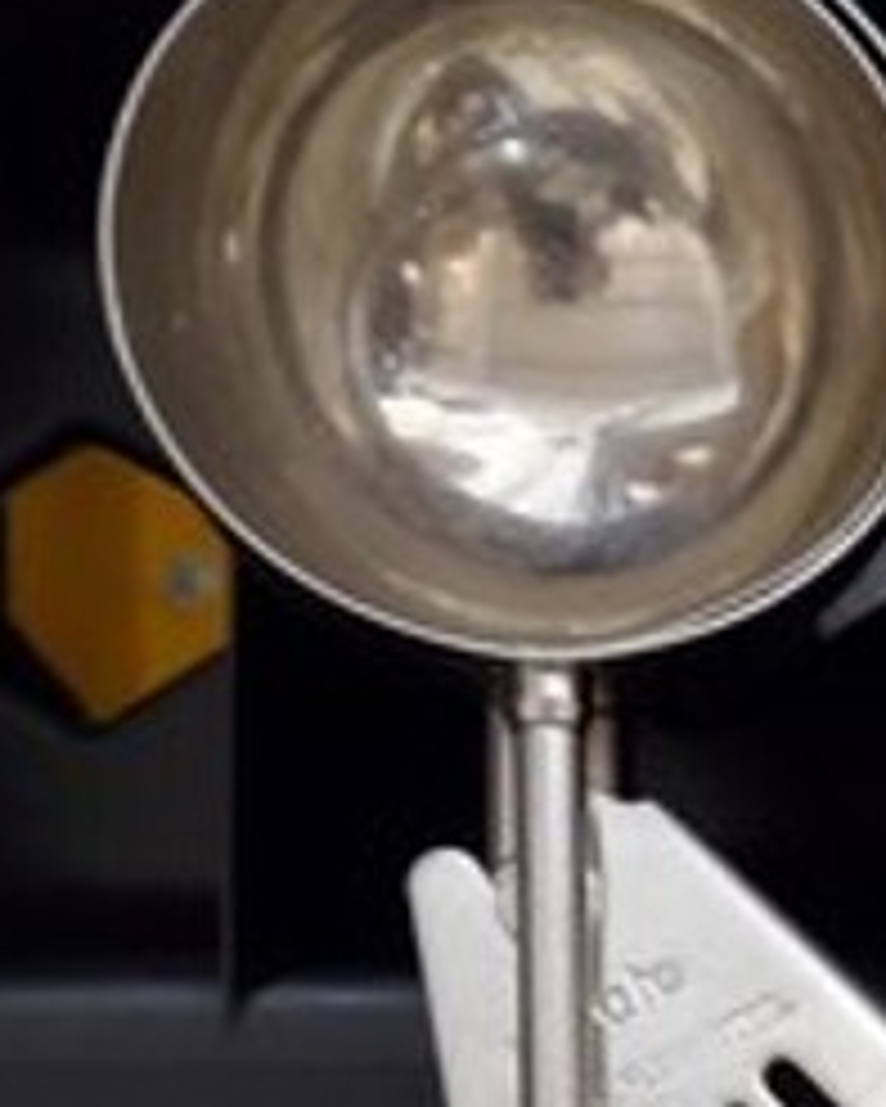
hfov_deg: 16.9
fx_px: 2752
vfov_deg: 21.3
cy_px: 1298
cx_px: 1241
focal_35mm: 84
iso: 640
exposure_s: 1/12
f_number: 1.5
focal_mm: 4.3
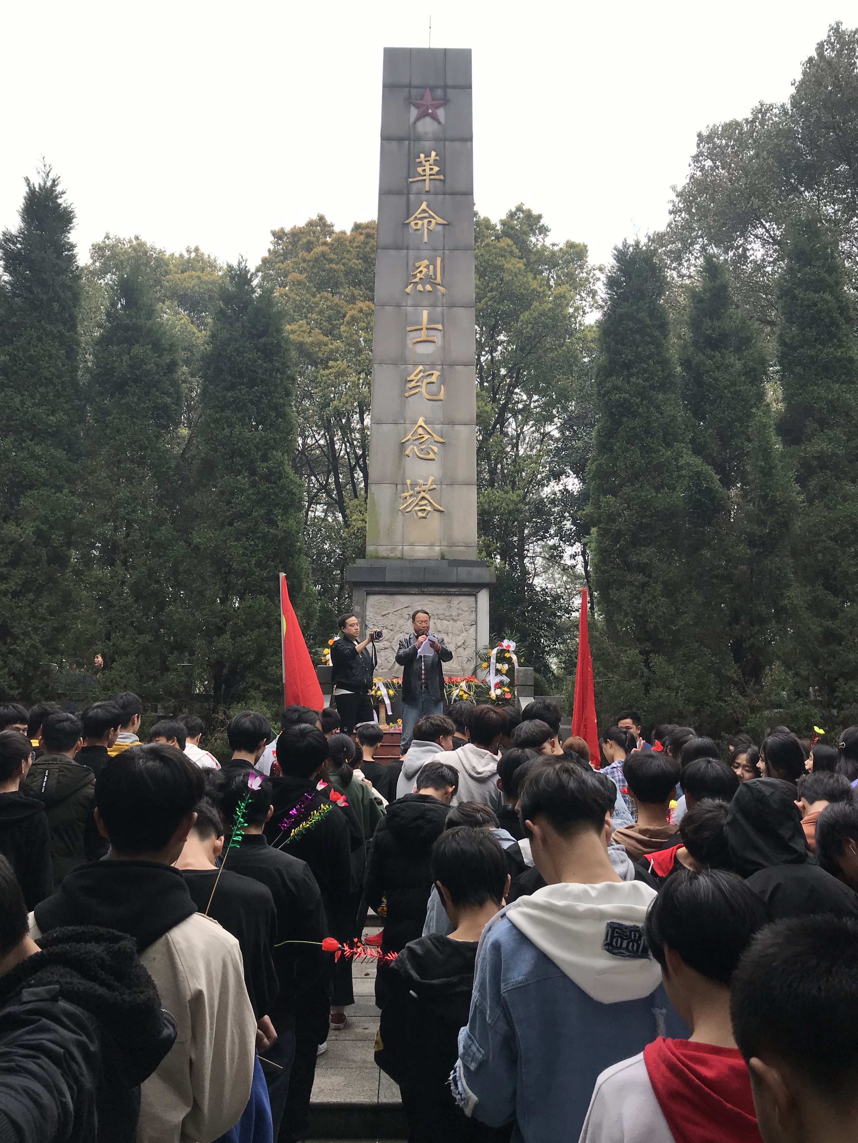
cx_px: 429
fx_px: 925
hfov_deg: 49.7
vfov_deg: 63.4
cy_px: 572
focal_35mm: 28
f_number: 1.8
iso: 20
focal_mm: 3.99
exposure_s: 1/766
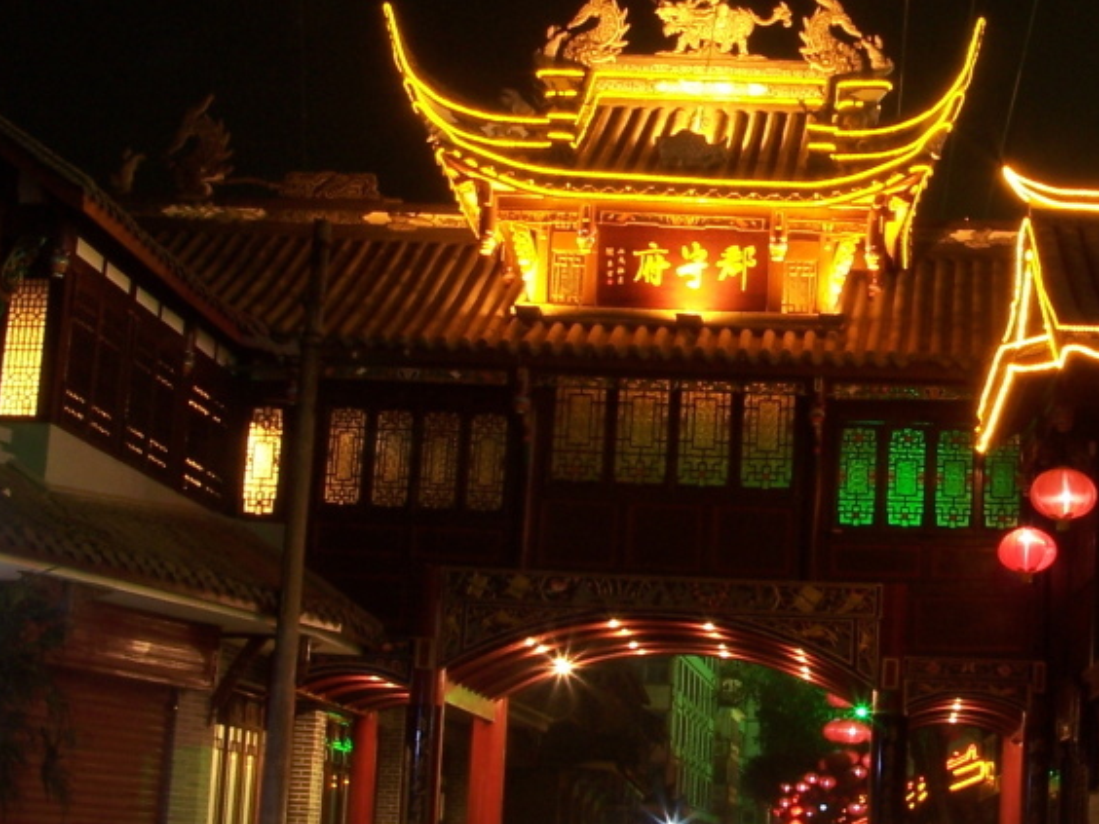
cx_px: 949
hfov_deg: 27.3
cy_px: 405
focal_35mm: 69
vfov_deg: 21.3
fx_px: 2191
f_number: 8
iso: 80
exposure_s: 13
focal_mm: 6.3
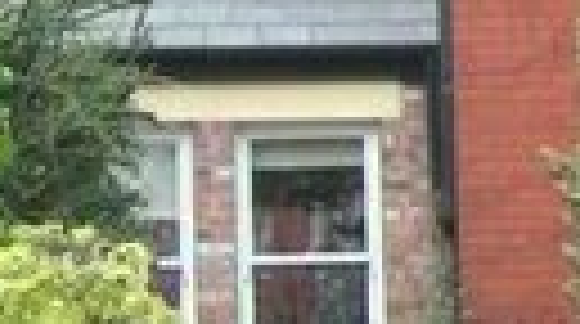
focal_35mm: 225
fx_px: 3454
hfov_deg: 8.5
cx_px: 1511
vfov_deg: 5.3
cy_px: -124
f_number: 3.5
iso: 102
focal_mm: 6.3
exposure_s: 1/30
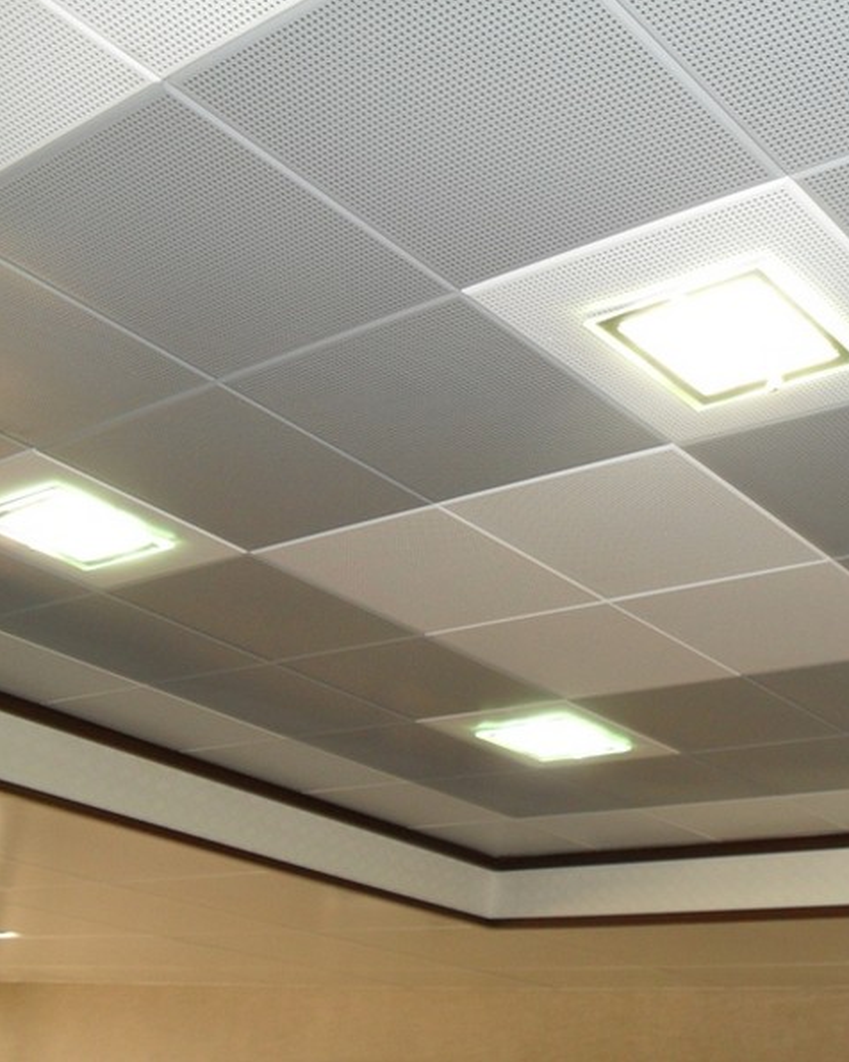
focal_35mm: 46
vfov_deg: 40.3
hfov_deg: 32.2
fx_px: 1445
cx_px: 625
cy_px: 530
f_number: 3.2
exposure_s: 1/45
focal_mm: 6.3
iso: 160
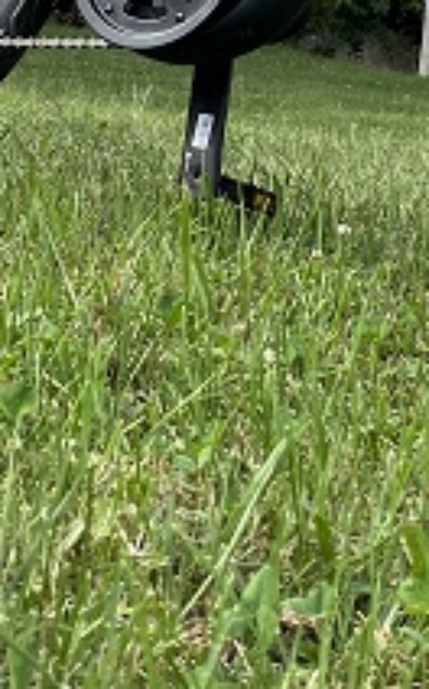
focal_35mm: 104
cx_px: 292
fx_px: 1951
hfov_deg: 12.5
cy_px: -211
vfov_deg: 18.6
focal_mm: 4.25
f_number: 1.8
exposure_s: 1/1608
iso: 32
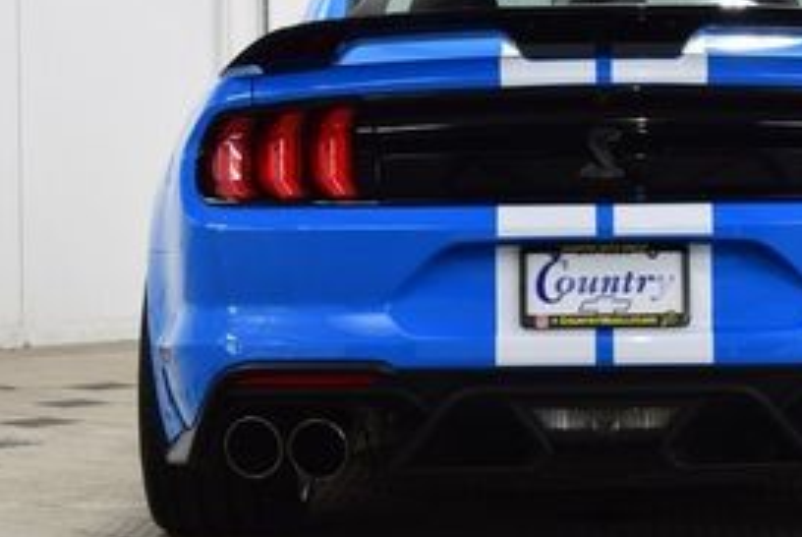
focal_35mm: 134
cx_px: 604
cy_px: 187
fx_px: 2988
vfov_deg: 10.3
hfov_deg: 15.2
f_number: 6.3
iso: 400
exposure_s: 1/15
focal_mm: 38
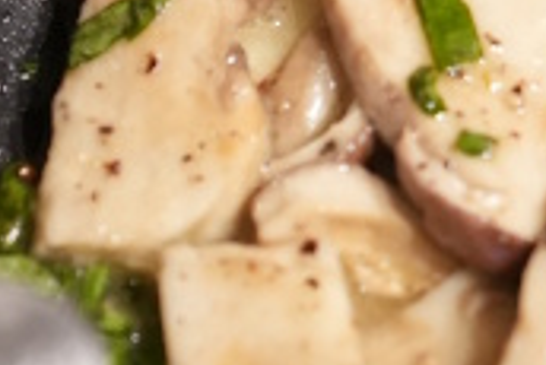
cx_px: 1152
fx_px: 8986
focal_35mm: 592
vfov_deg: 2.3
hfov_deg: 3.4
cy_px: -32
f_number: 2.8
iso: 2500
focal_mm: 85
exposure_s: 1/200
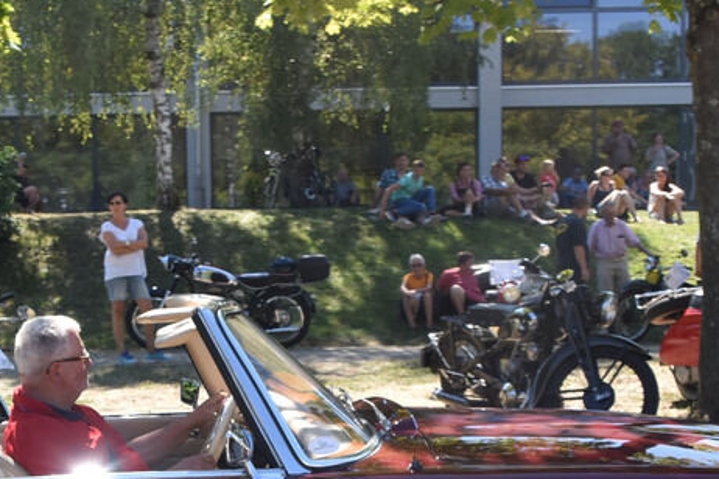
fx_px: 1558
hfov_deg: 25.9
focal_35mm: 78
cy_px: 459
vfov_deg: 17.2
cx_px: 257
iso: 360
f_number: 8
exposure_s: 1/250
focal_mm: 24
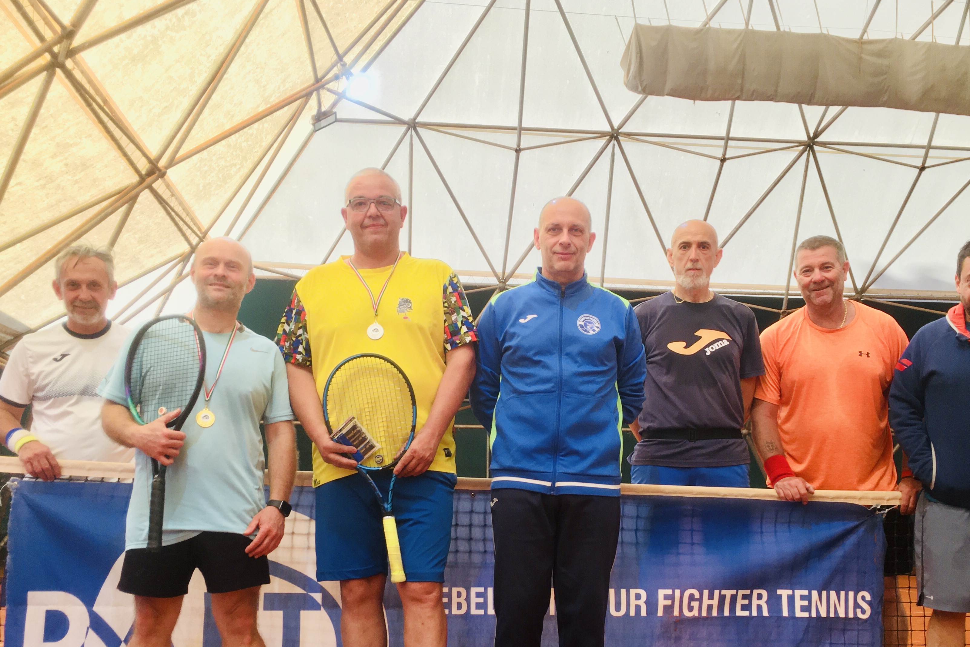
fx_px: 1024
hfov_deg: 50.6
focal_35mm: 38
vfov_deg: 34.8
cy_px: 422
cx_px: 523
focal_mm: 4.15
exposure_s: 1/33
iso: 50
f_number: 2.2
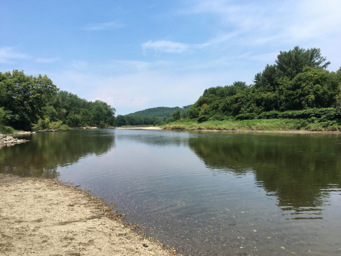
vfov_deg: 48.2
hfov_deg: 61.7
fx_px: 286
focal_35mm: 29
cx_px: 170
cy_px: 128
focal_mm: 4.15
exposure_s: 1/1350
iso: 25
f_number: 2.2
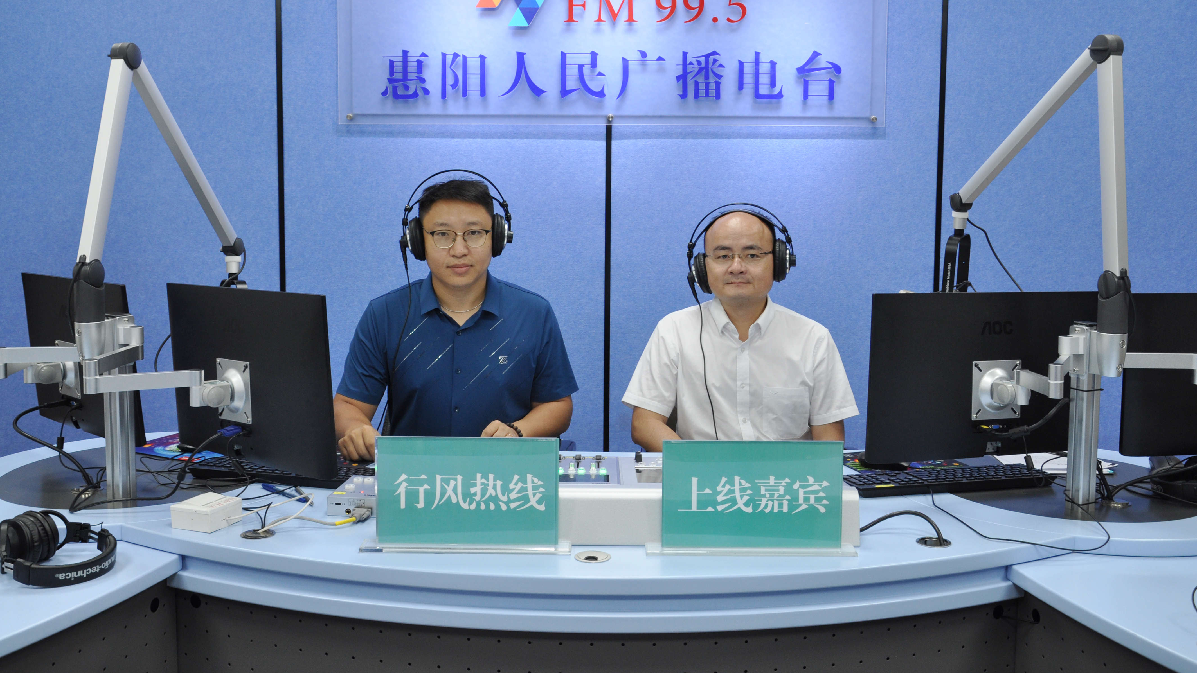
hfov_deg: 51.0
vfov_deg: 30.0
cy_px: 276
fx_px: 1255
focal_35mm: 40
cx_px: 598
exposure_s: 1/30
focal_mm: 25
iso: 360
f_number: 5.6
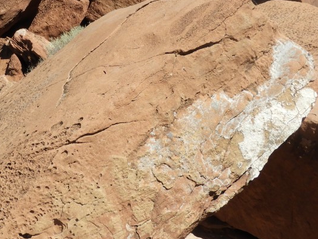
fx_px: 1489
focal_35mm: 162
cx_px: 4
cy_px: -33
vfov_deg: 9.1
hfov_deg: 12.1
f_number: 4.2
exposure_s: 1/800
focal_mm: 10.7
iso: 100
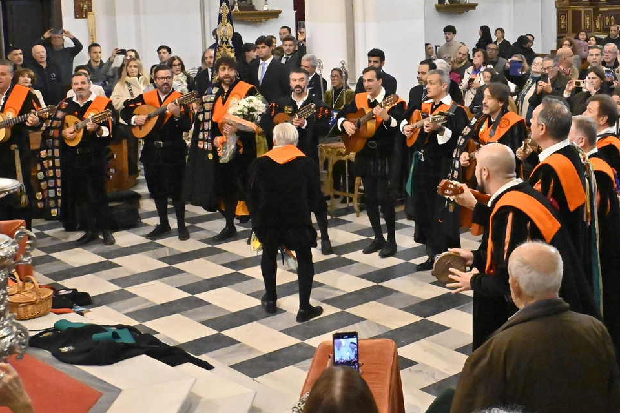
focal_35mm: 55
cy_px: 97
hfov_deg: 35.2
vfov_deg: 24.3
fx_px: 947
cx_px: 484
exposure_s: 1/125
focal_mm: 22
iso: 10000
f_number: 6.3
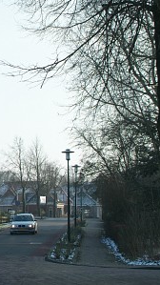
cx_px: -40
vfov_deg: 19.6
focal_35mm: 109
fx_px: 823
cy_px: 142
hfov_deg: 10.9
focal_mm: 46
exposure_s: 1/180
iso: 400
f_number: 11
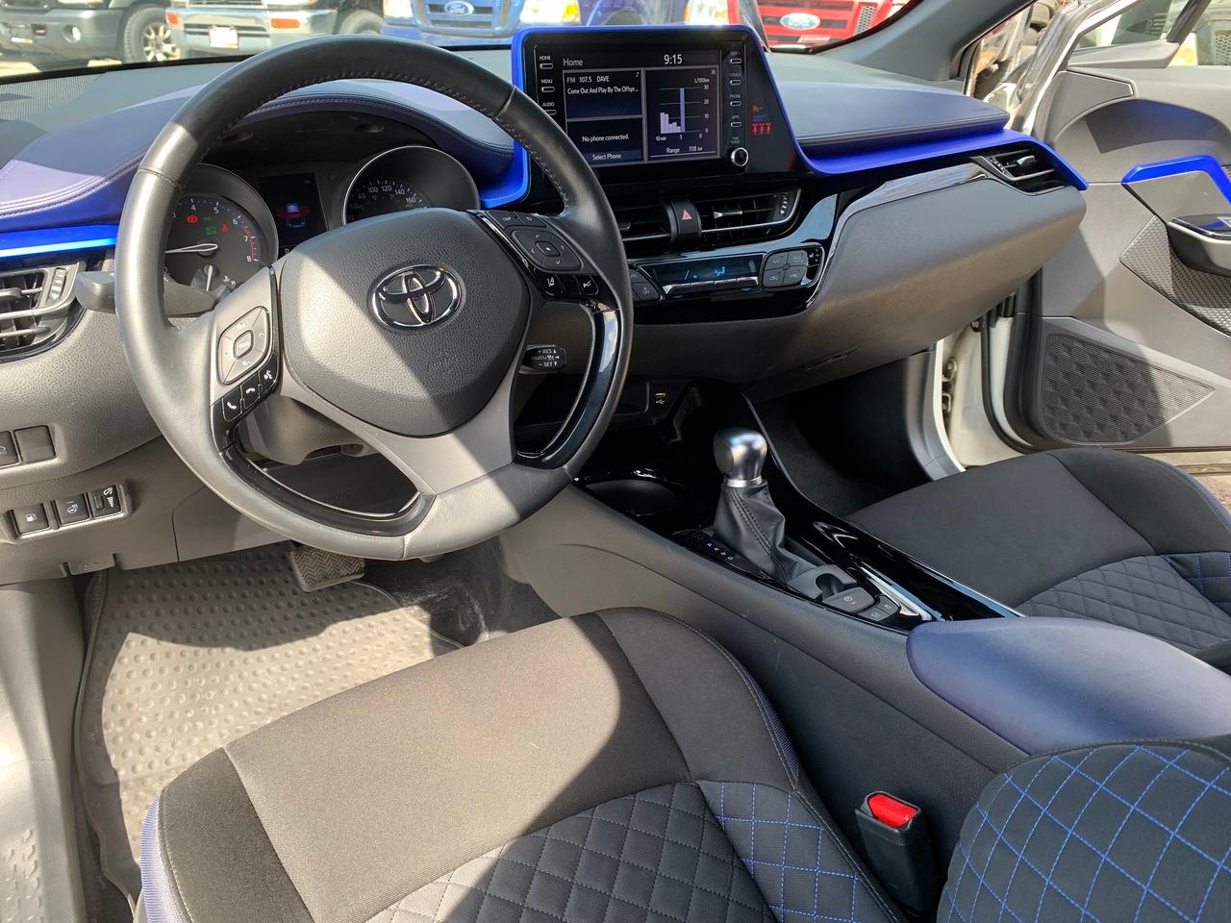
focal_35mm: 26
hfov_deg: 67.3
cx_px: 616
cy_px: 462
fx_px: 925
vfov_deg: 53.1
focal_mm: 4.25
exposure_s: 1/121
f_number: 1.8
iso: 32
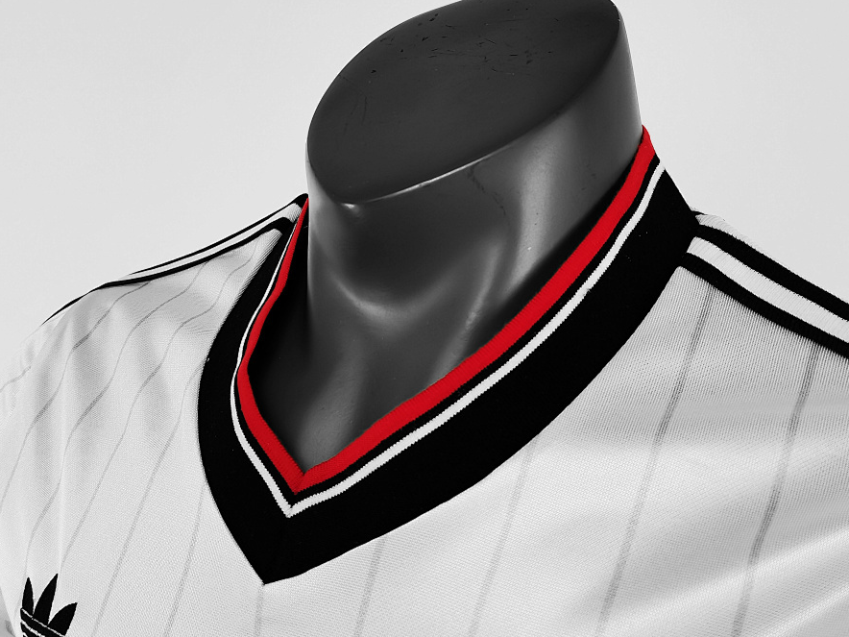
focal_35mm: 44
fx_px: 1079
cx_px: 438
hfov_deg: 42.9
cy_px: 254
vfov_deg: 32.8
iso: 160
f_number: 1.8
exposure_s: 1/100
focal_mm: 5.58
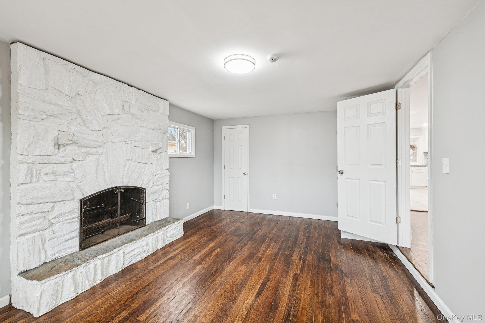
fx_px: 189
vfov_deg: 81.2
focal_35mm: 14
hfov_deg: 104.3
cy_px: 162
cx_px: 242
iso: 500
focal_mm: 14
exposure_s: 1/15
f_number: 6.3
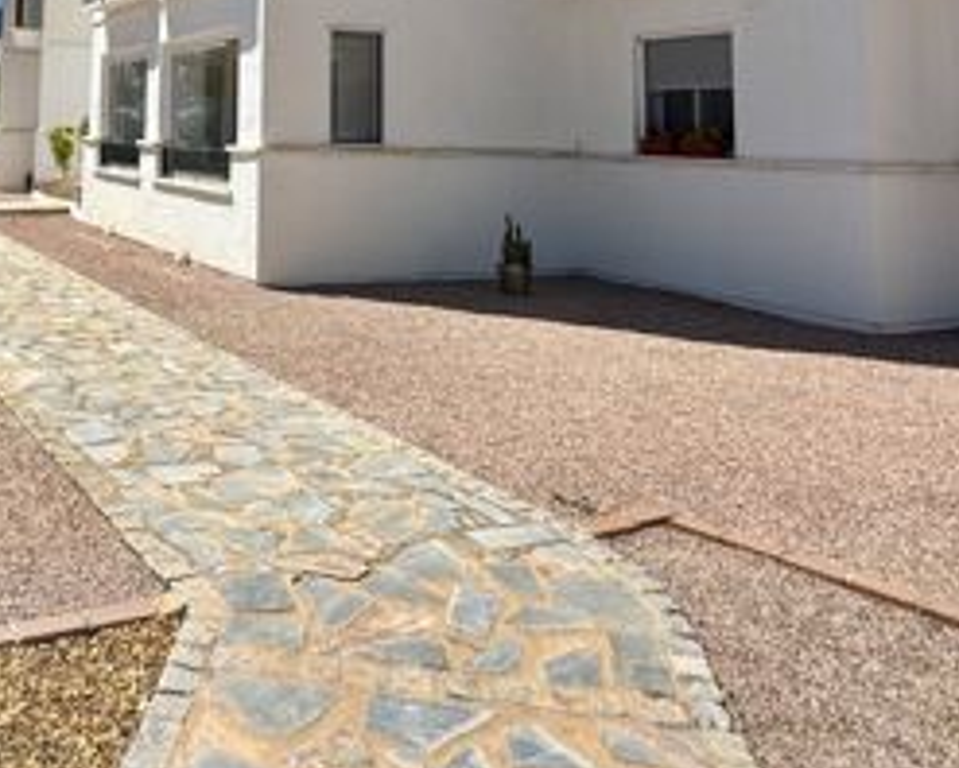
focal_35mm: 39
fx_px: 1108
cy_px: 4
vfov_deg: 34.8
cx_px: 227
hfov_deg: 45.0
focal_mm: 2.22
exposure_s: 1/2674
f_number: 2.2
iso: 40
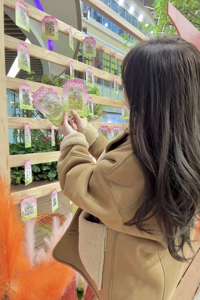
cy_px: 150
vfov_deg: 73.8
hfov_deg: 53.0
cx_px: 111
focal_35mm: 24
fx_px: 200
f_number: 1.9
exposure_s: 1/50
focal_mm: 2.69
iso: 200
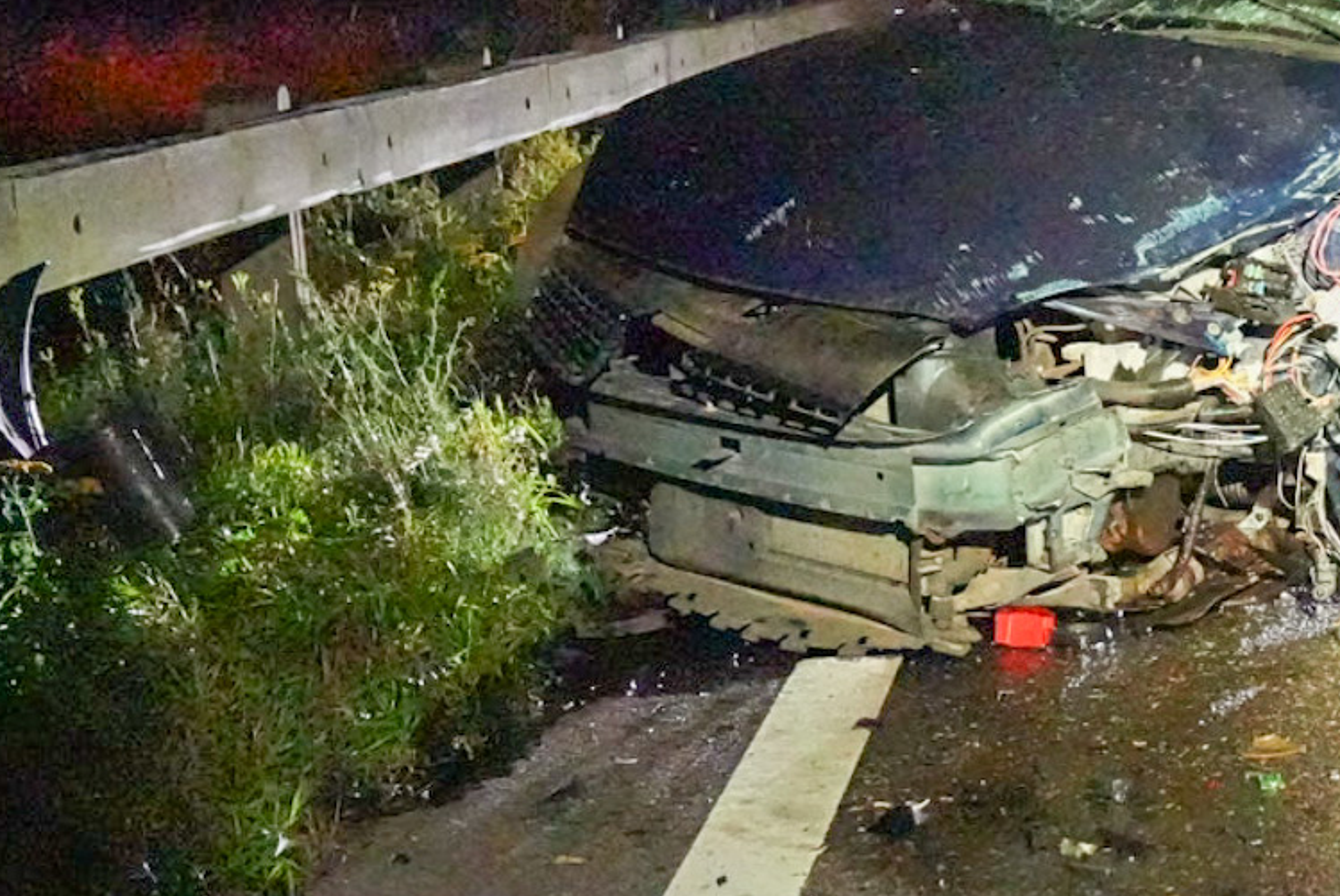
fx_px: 3055
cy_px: 262
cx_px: 1453
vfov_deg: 16.6
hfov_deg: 23.3
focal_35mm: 82
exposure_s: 1/100
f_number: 4.5
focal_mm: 32
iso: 51200
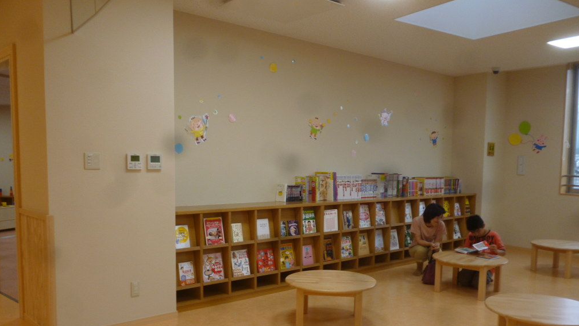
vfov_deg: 37.5
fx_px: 476
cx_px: 292
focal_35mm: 31
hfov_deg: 62.6
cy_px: 211
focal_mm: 5
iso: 125
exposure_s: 1/60
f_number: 3.1
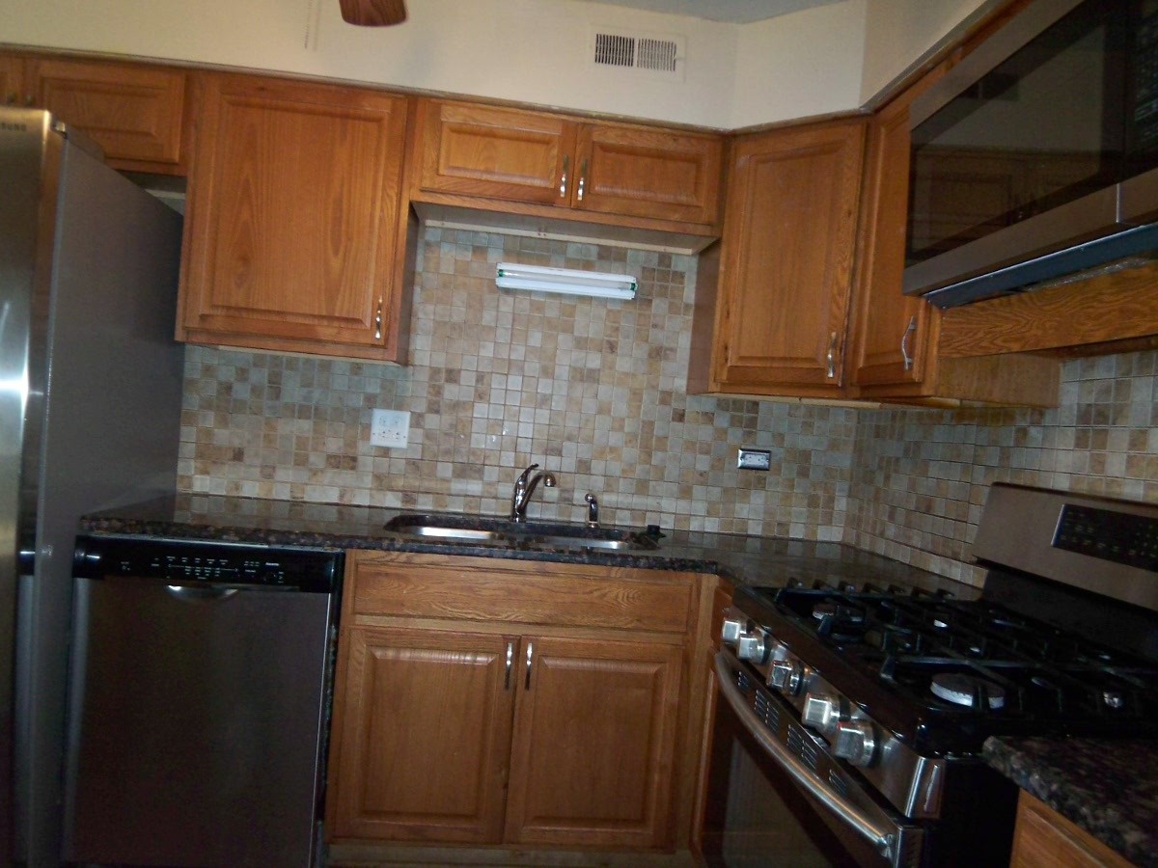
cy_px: 434
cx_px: 579
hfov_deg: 73.9
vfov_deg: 58.9
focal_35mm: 23
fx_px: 769
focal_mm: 3.8
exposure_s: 1/30
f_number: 2.8
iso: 200
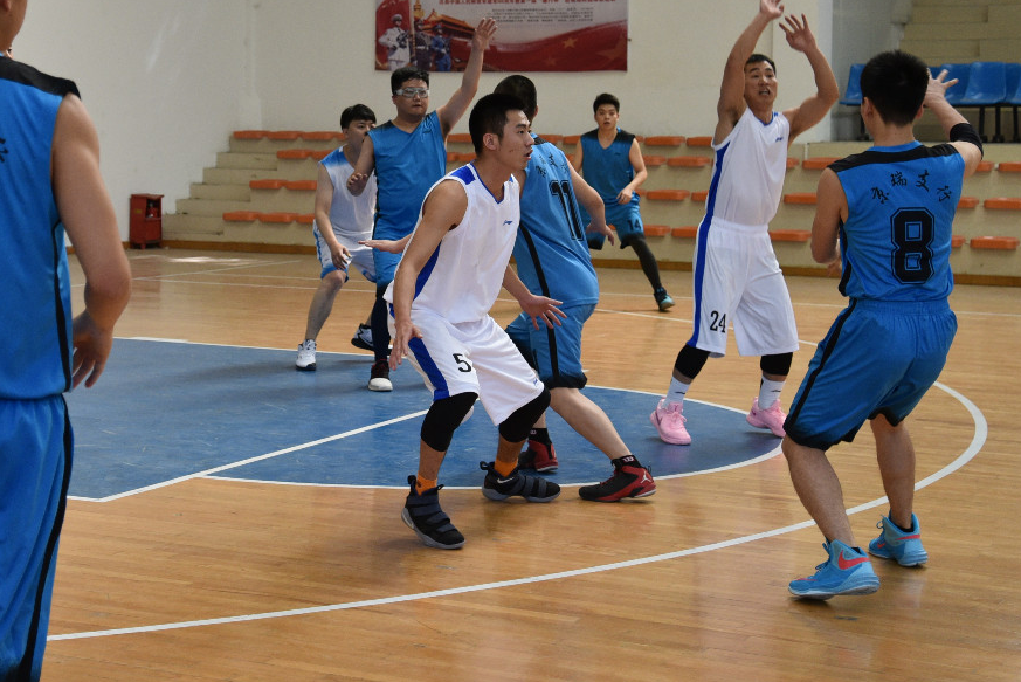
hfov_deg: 26.1
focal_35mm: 77
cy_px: 150
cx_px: 315
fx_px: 2185
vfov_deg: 17.6
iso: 1100
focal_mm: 42
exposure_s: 1/500
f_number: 4.2
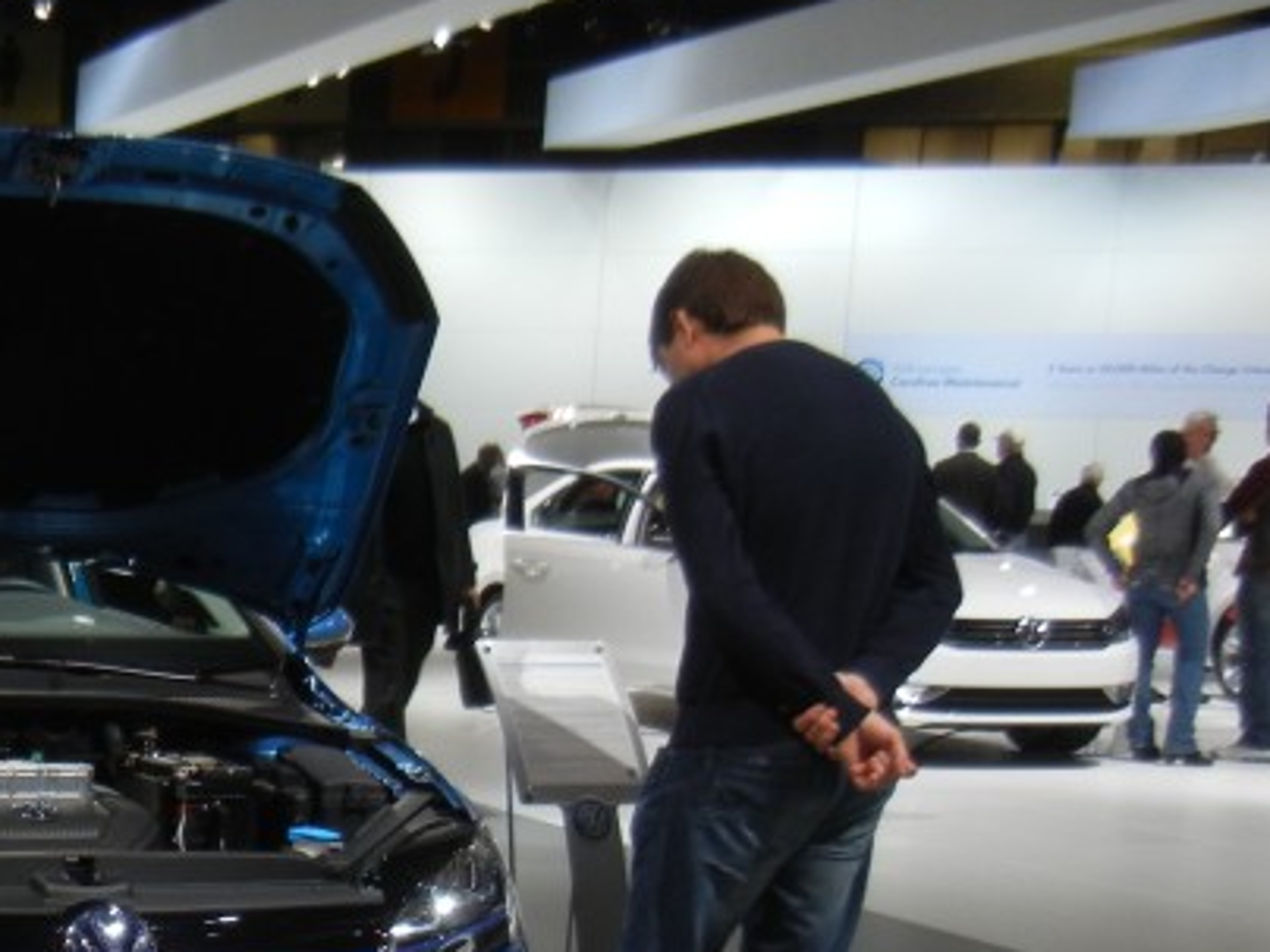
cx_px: -258
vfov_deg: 18.9
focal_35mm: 76
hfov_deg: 23.4
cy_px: 911
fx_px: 2788
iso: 175
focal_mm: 5.4
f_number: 3.5
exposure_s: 1/106
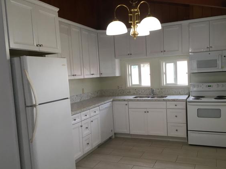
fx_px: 216
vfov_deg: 42.9
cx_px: 119
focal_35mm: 33
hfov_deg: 55.3
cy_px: 95
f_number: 2.2
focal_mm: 4.15
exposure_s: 1/30
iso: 32
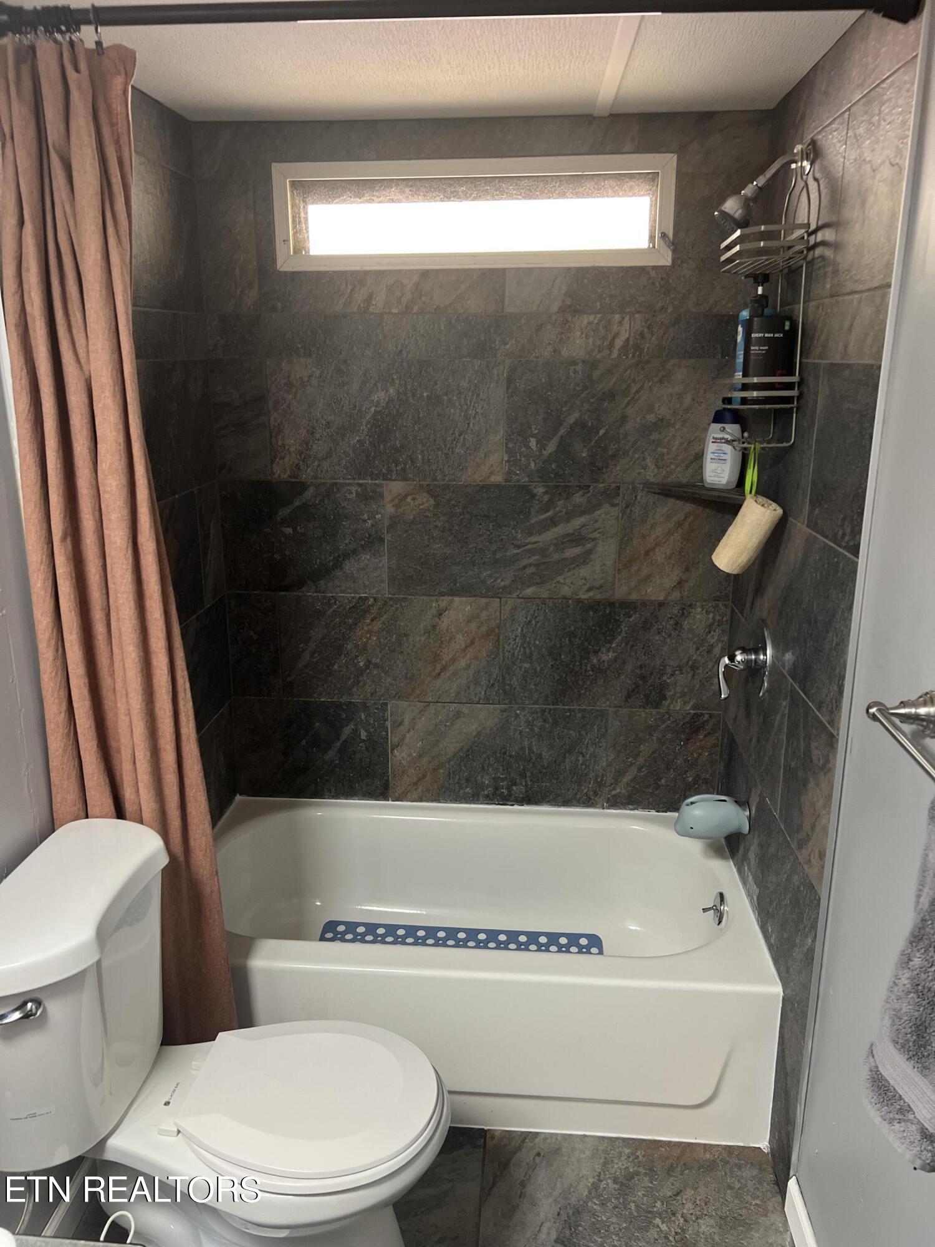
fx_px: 936
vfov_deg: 67.3
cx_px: 468
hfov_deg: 53.1
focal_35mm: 26
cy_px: 624
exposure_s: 1/60
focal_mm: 5.7
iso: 250
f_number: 1.5
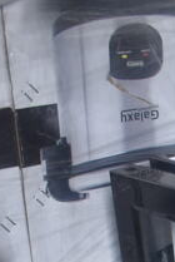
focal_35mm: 118
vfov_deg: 15.5
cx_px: 350
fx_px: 858
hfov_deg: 10.7
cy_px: 432
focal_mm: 18
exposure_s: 1/250
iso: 800
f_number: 3.5
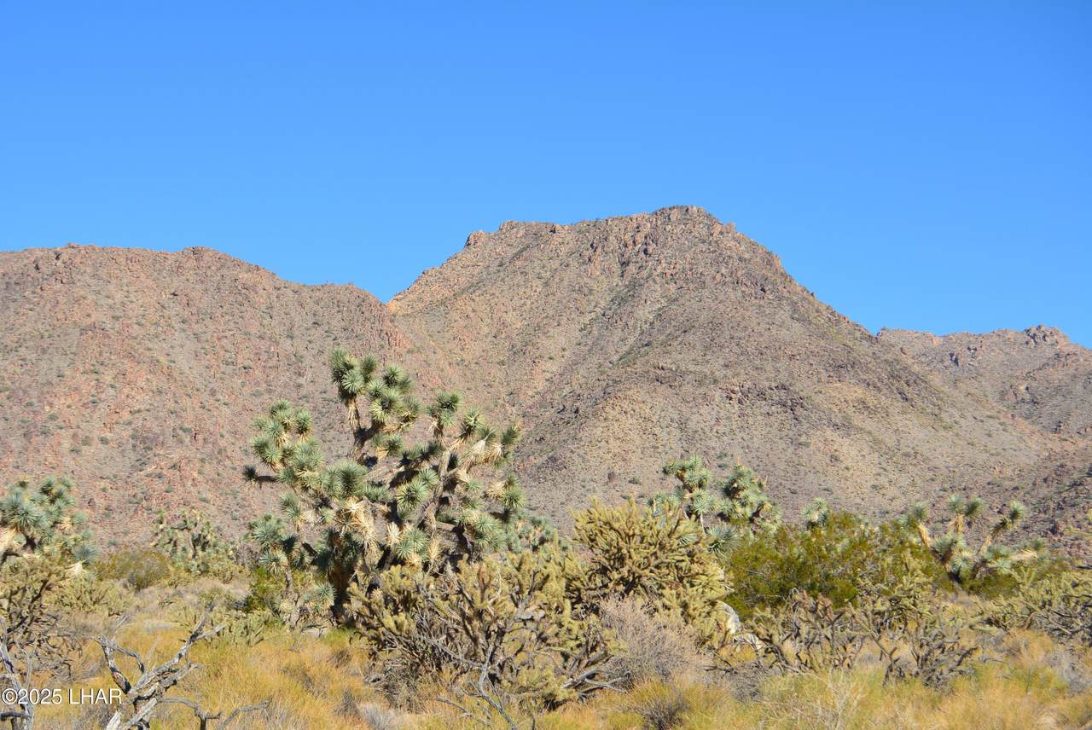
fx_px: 2505
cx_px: 546
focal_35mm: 82
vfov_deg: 16.6
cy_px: 365
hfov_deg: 24.6
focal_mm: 55
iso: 200
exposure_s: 1/320
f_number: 10
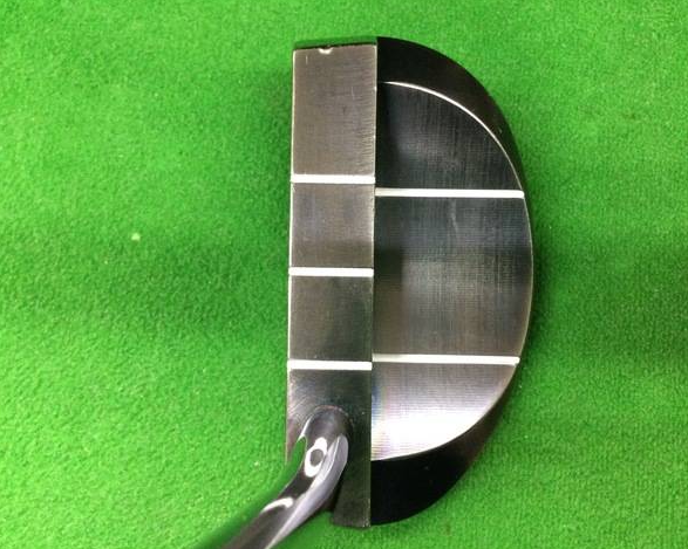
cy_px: 274
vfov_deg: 44.5
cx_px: 353
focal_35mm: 33
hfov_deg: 54.2
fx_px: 672
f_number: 2.4
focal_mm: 3.3
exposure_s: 1/24
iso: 200
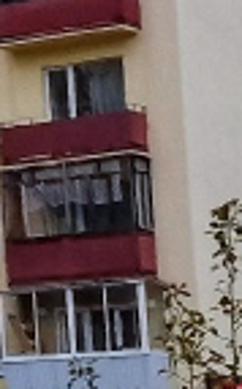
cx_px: -759
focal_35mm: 222
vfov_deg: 9.4
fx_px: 2350
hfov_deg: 5.2
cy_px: 99
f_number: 1.8
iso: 50
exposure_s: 1/180
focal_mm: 6.4
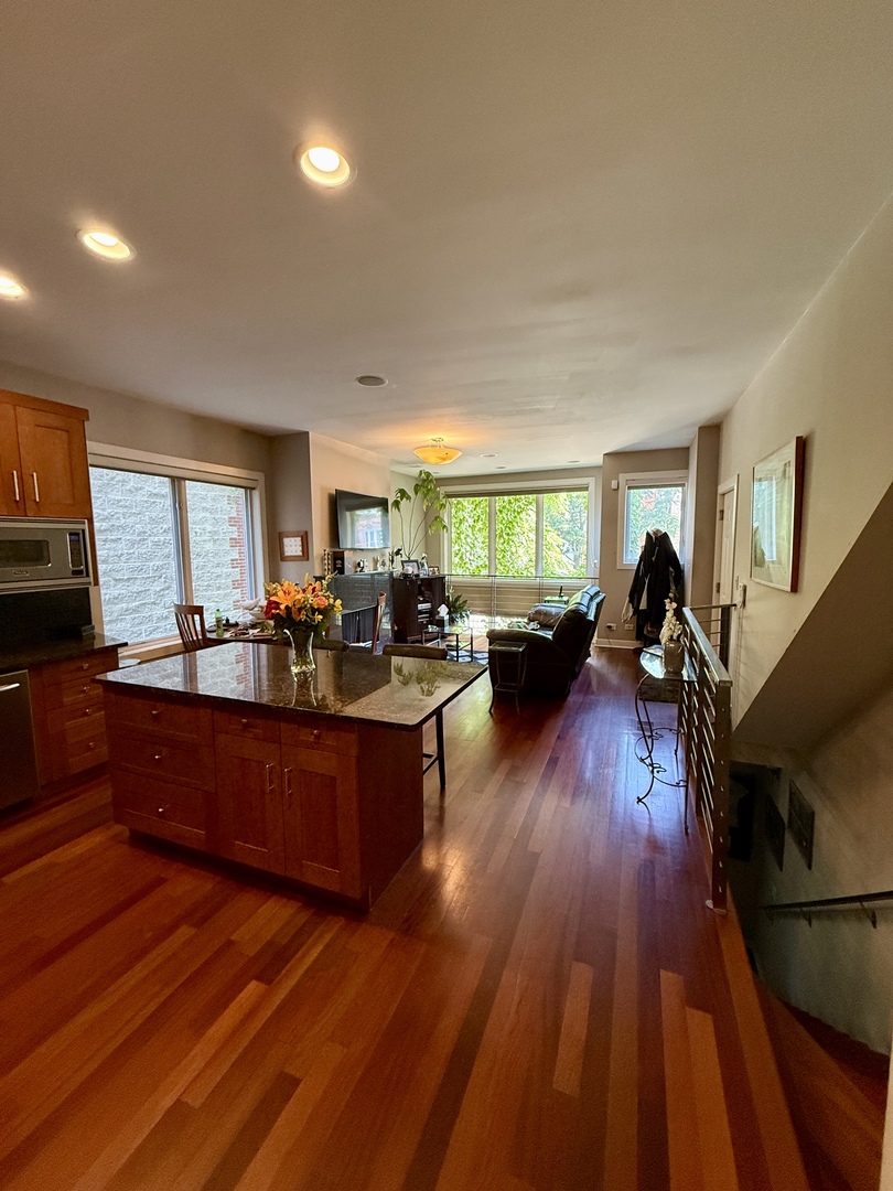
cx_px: 446
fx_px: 482
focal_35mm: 14
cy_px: 596
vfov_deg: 102.1
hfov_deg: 85.7
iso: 400
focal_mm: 2.22
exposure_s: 1/60
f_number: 2.2
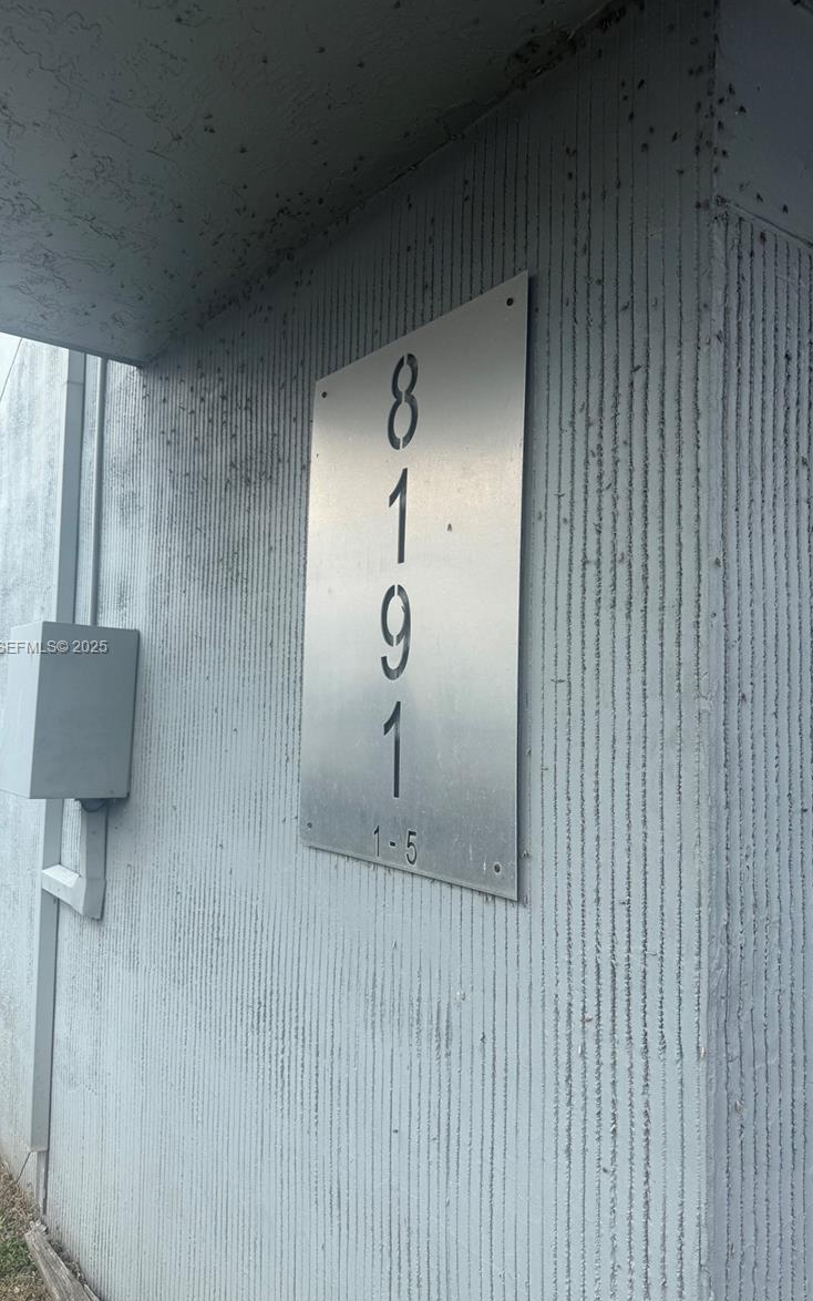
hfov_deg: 47.6
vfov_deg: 70.4
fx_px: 922
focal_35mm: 26
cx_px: 401
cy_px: 648
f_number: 1.78
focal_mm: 6.76
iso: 80
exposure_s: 1/1385
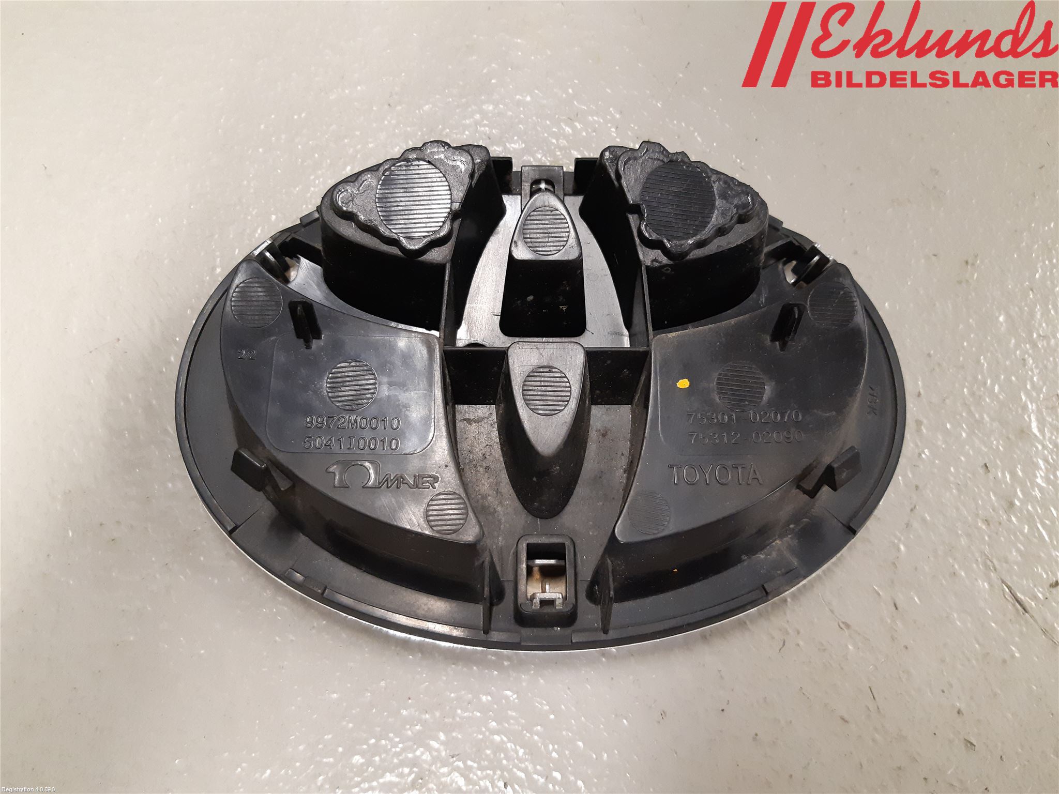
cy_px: 397
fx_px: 795
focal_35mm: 26
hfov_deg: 67.3
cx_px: 530
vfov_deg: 53.1
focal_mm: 3.93
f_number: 1.7
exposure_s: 1/50
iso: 250
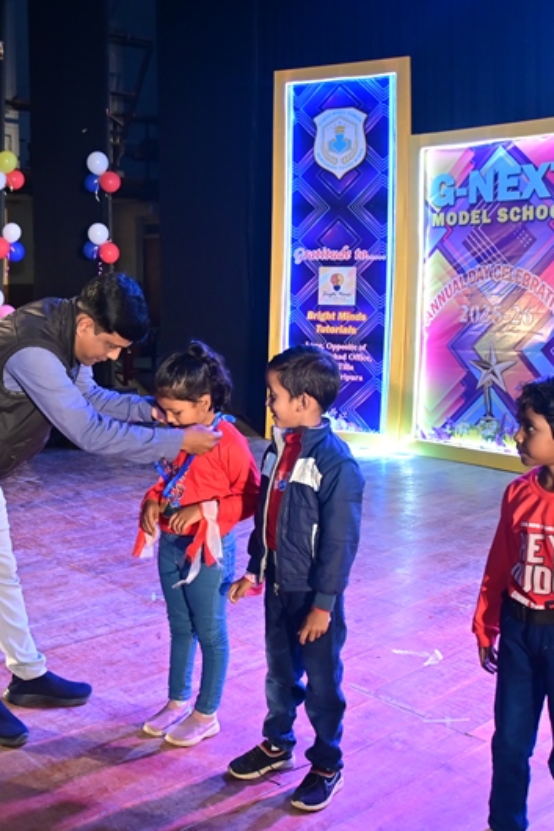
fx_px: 1595
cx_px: 72
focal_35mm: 69
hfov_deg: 19.4
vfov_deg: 29.2
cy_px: 416
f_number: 5
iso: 640
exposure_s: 1/125
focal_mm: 30.5
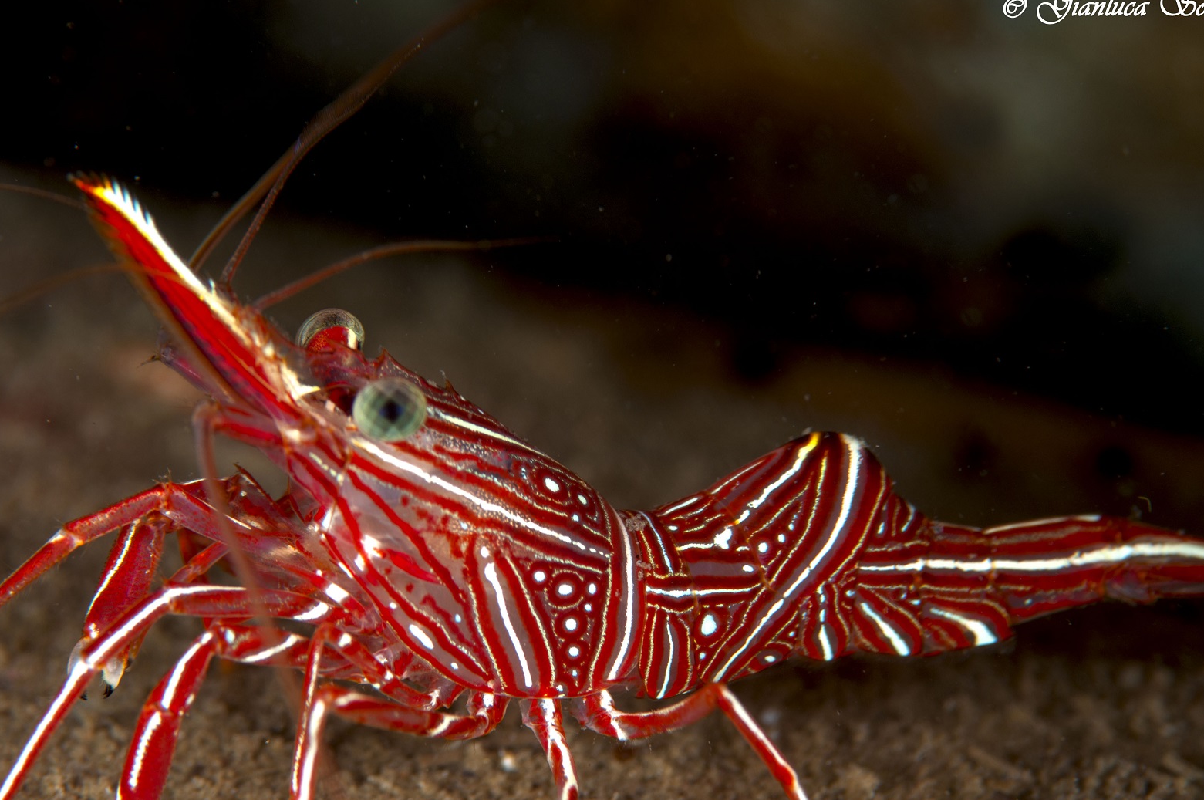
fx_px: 6066
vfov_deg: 7.5
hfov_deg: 11.3
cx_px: 589
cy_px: 432
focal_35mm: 182
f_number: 11
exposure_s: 1/160
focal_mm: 105
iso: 100
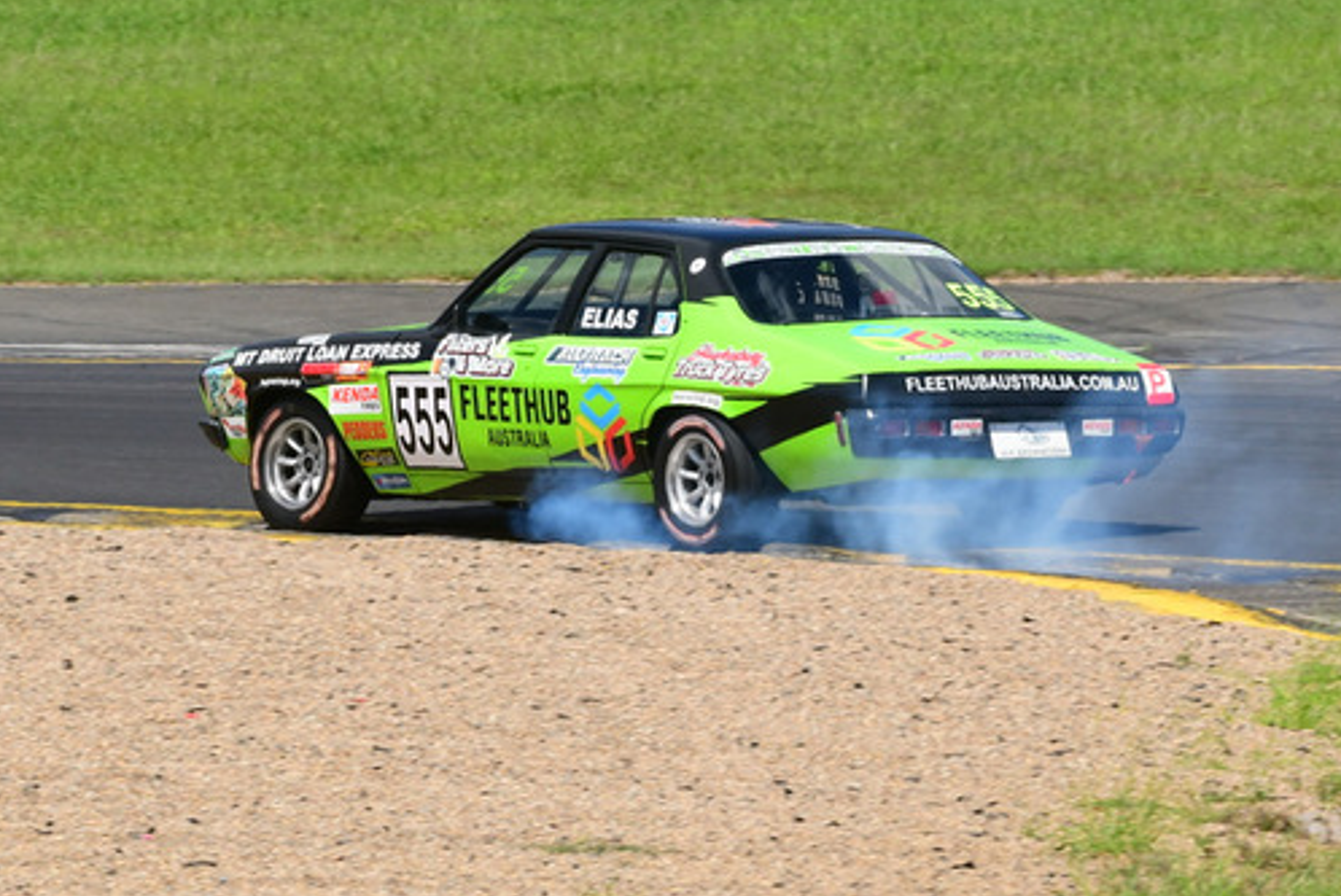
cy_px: 326
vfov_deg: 2.2
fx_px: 23338
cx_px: 727
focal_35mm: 626
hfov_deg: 3.3
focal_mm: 260
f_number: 13
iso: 400
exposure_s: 1/500
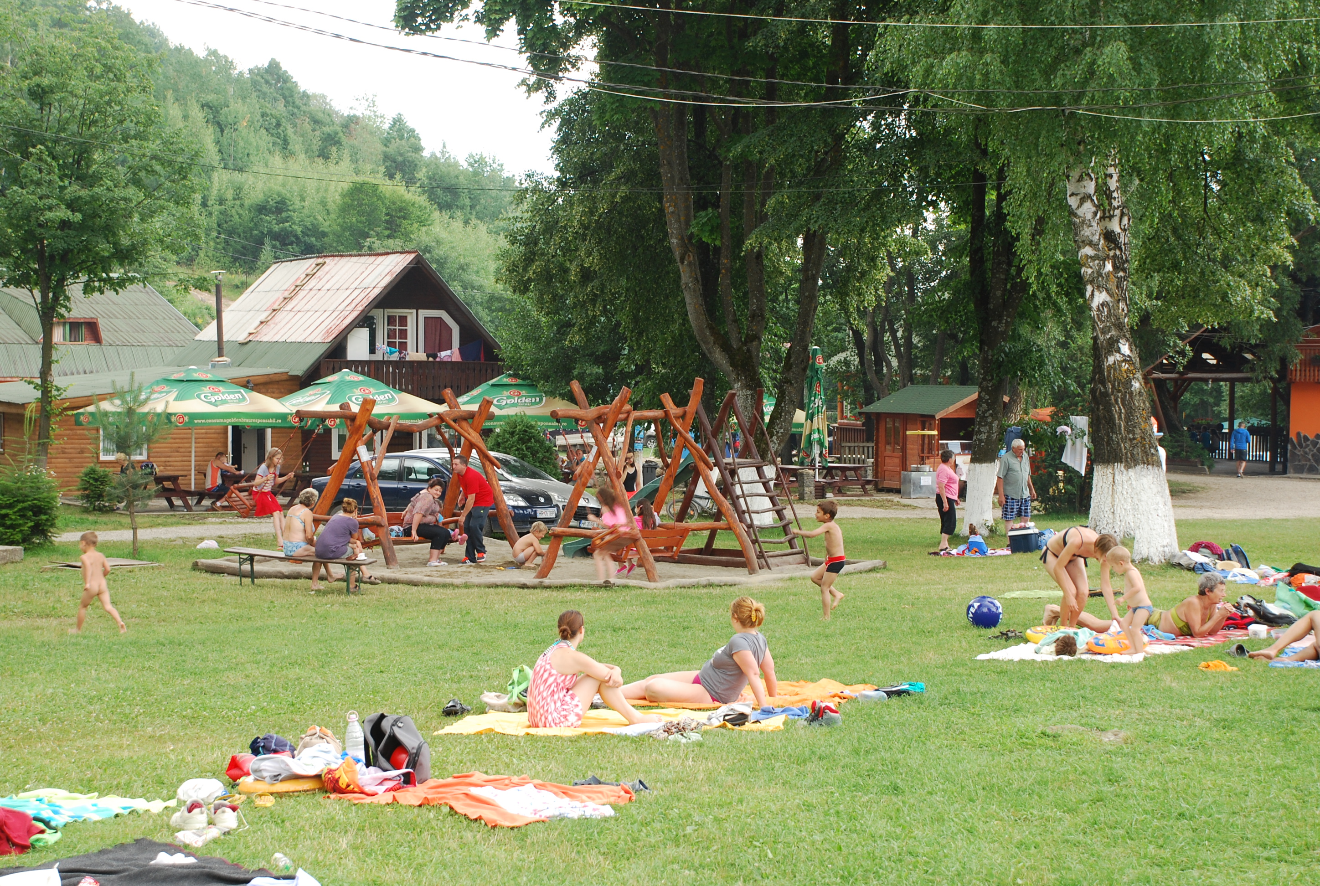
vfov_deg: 19.0
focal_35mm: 72
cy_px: 443
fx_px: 2645
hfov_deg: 28.0
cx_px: 660
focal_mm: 48
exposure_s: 1/60
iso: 200
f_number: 5.6
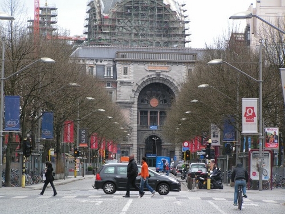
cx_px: 142
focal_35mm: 159
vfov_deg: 9.3
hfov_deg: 12.4
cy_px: 107
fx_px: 1309
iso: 50
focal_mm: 26.4
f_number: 3.5
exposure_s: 1/200
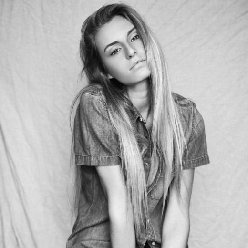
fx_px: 551
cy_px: 172
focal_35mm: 68
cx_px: 124
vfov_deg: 25.2
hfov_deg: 25.4
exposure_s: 1/250
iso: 500
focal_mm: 52
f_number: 3.2
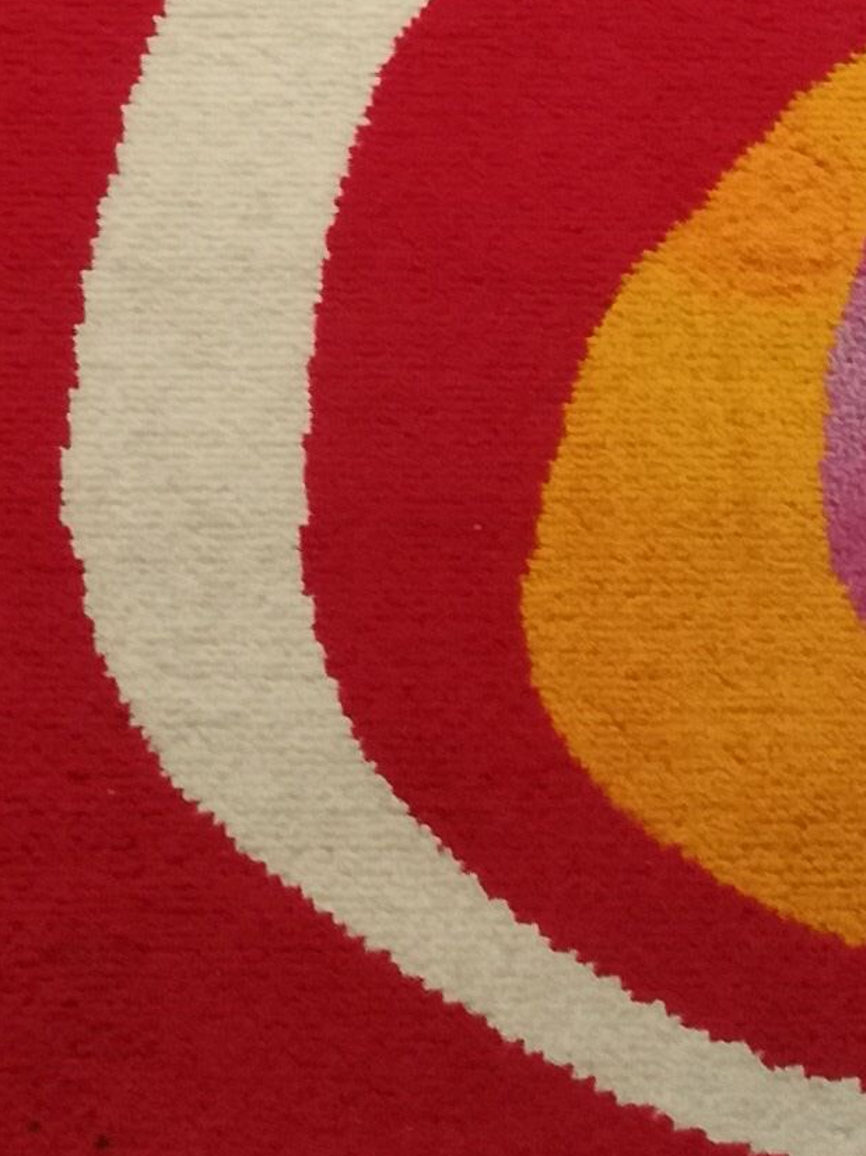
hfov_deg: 10.8
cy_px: -570
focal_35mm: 136
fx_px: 4539
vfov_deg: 13.7
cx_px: 73
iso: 64
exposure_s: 1/50
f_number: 2
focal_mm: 3.79
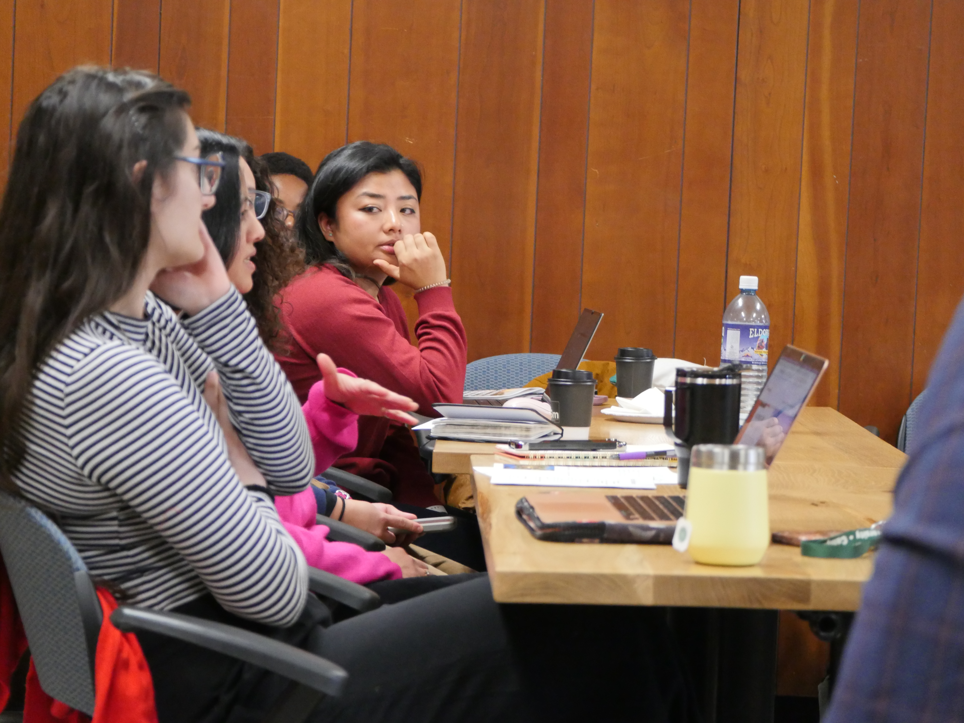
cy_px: 362
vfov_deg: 13.0
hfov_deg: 17.3
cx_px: 482
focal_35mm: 114
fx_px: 3175
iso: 3200
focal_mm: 57
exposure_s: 1/60
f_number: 4.5
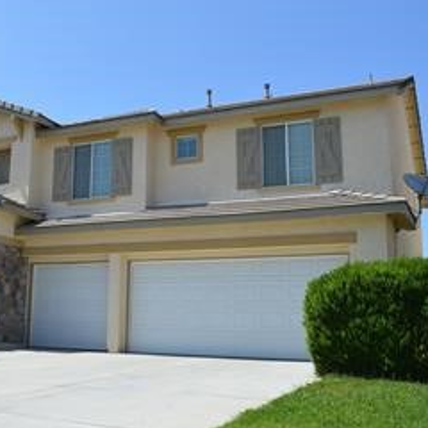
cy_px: 209
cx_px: 93
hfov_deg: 37.9
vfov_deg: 39.2
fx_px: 602
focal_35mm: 43
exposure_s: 1/250
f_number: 8
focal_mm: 18
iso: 100
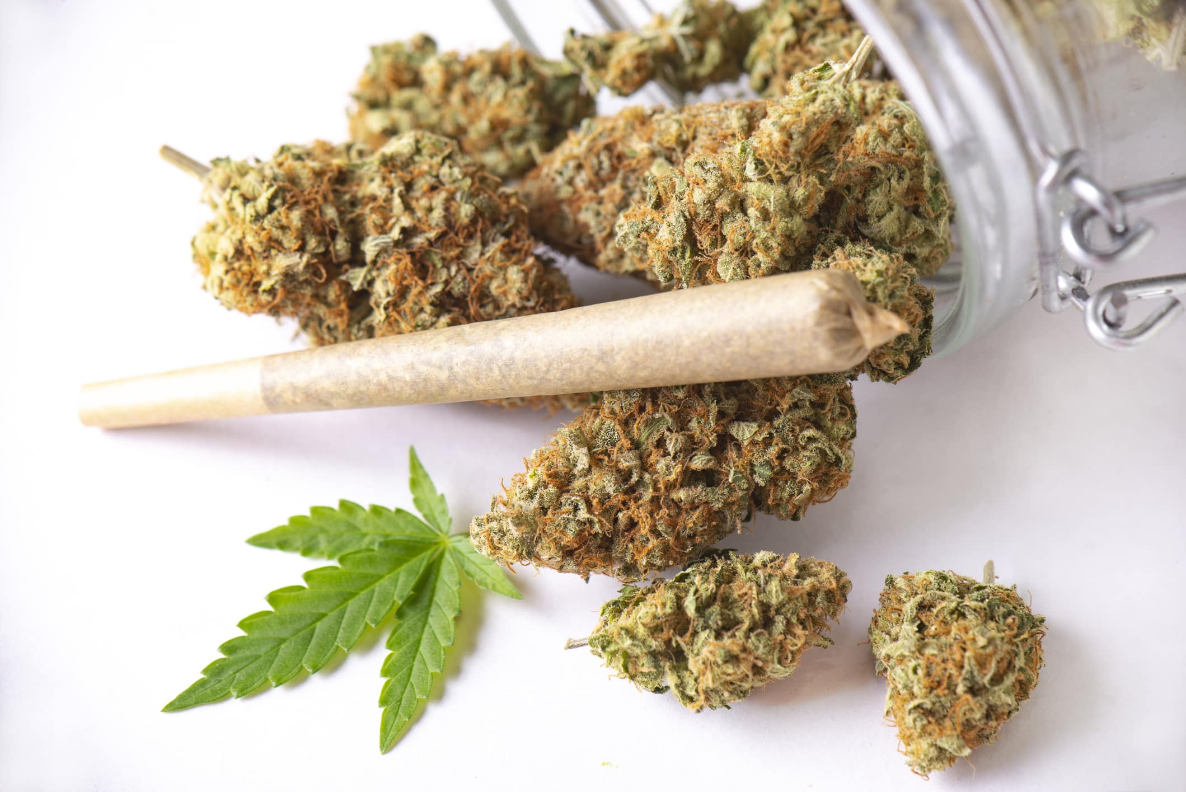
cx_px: 593
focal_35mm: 85
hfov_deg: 23.9
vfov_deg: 16.1
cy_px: 396
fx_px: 2801
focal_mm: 85
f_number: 8
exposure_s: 1/125
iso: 100
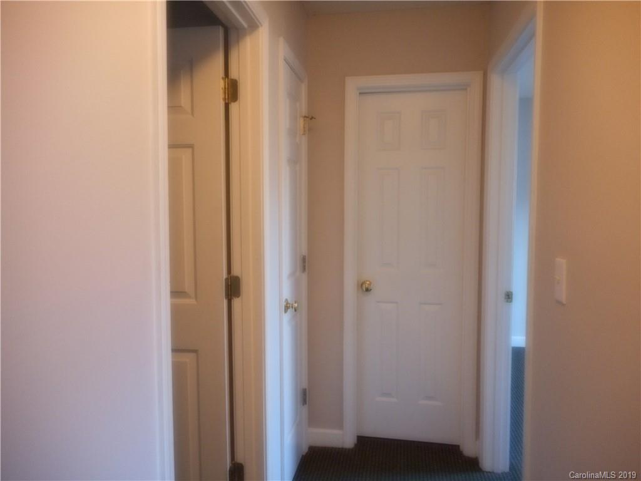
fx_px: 463
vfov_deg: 54.9
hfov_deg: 69.4
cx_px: 320
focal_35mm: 25
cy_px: 240
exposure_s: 1/13
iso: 400
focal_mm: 4.5
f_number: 3.7
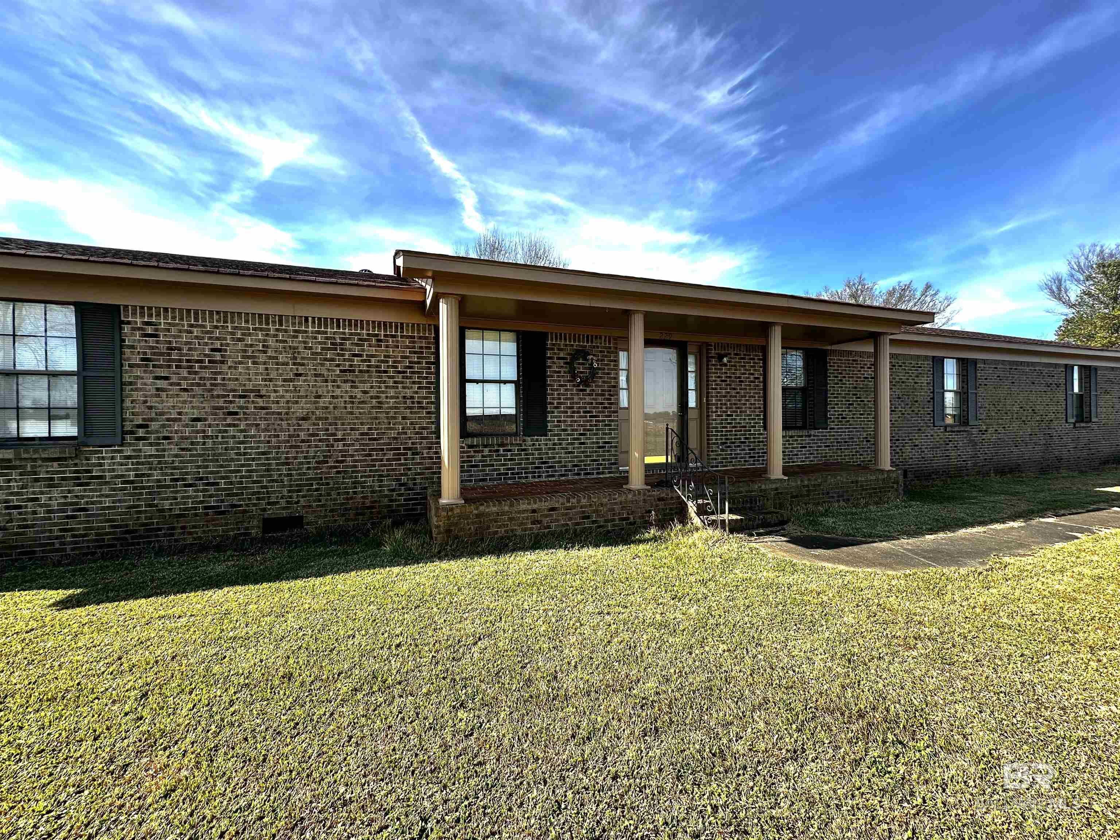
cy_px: 420
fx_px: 453
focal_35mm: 14
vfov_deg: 85.7
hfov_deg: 102.1
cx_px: 560
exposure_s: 1/658
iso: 40
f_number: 2.2
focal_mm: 2.22
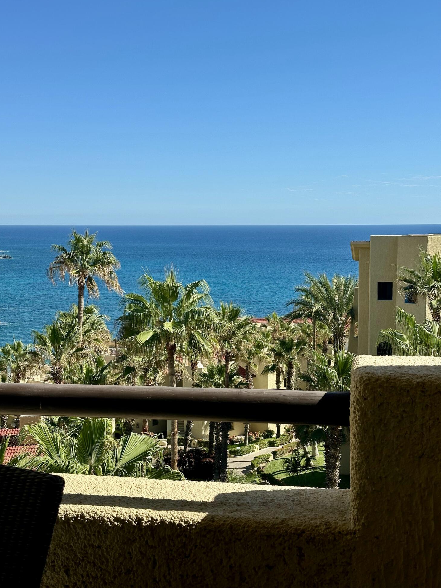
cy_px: 293
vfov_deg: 38.9
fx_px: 832
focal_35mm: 49
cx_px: 217
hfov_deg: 29.7
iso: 64
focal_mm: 6.86
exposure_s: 1/4367
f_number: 1.78
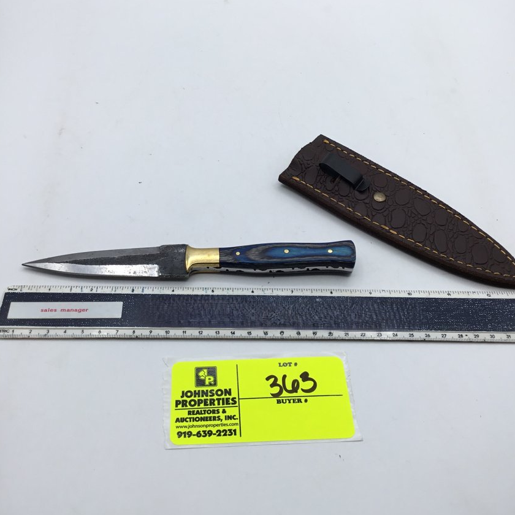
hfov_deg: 44.9
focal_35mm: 37
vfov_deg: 44.9
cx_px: 258
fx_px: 623
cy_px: 258
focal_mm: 3.3
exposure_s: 1/130
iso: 25
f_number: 2.4
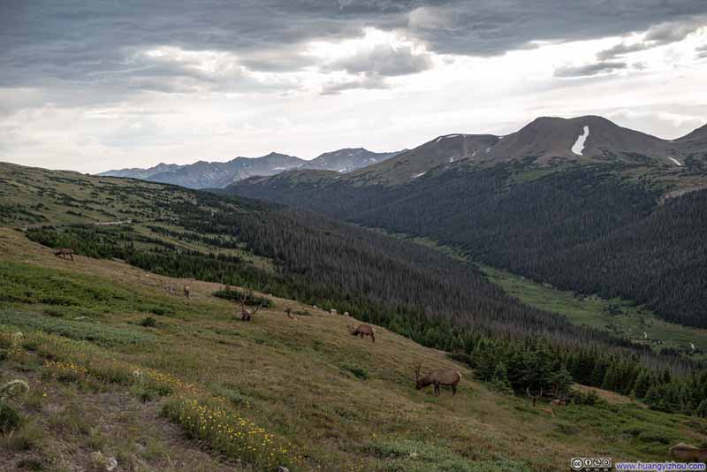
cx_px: 354
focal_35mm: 35
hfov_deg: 54.4
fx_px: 688
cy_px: 236
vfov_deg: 37.9
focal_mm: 35
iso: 100
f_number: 4
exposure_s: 1/400
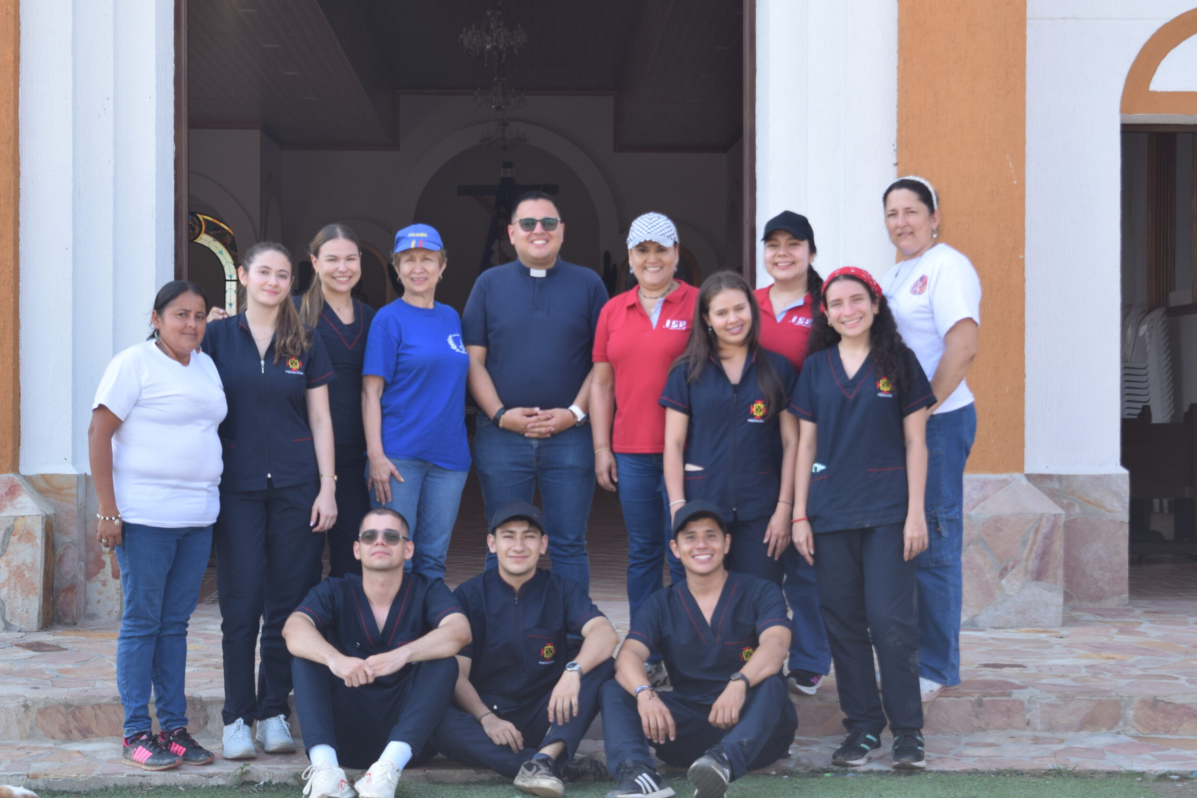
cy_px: 399
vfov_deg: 18.7
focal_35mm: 73
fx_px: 2427
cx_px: 594
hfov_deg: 27.7
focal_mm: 48
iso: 220
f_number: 8
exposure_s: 1/250
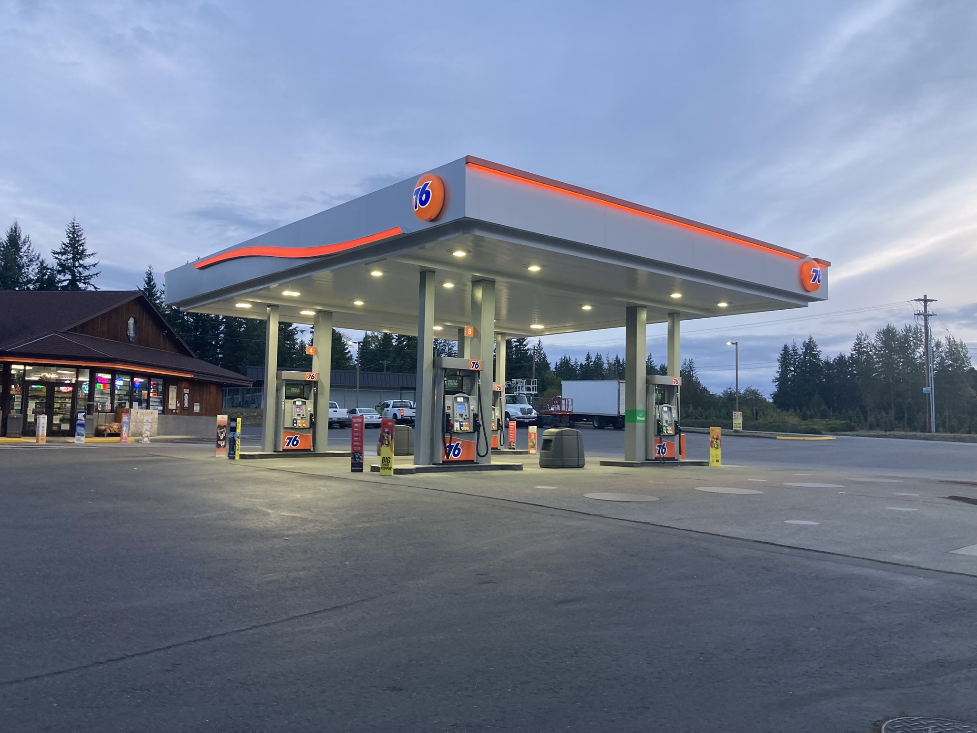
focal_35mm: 28
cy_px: 366
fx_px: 790
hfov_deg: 63.4
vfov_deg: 49.7
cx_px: 488
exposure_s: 1/89
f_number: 1.8
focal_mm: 3.99
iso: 80
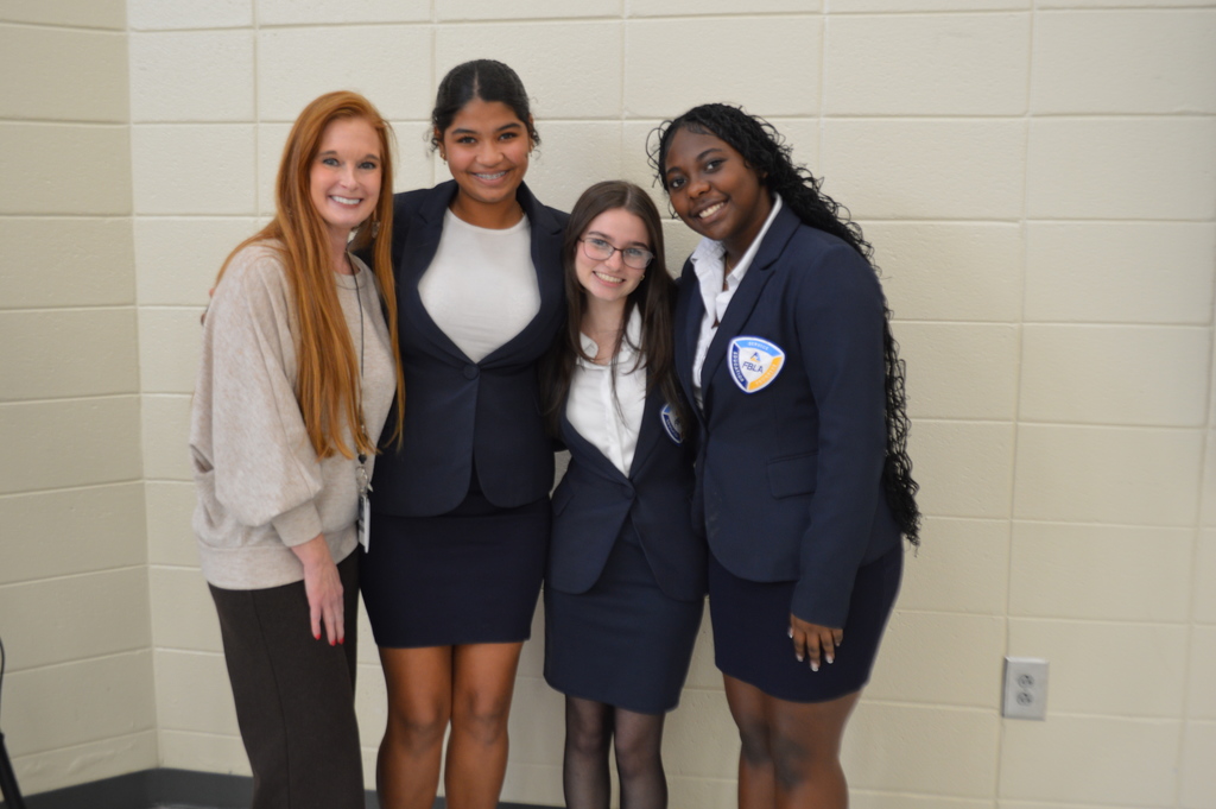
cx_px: 608
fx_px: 1215
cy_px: 404
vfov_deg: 36.8
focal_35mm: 36
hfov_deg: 53.2
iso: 400
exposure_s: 1/30
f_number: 4
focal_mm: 24
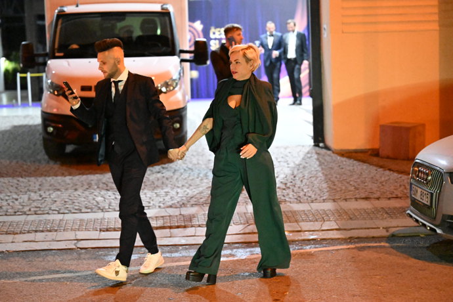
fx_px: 881
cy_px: 151
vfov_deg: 19.5
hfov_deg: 28.8
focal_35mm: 70
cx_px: 226
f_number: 2.8
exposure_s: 1/200
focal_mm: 70
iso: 25600
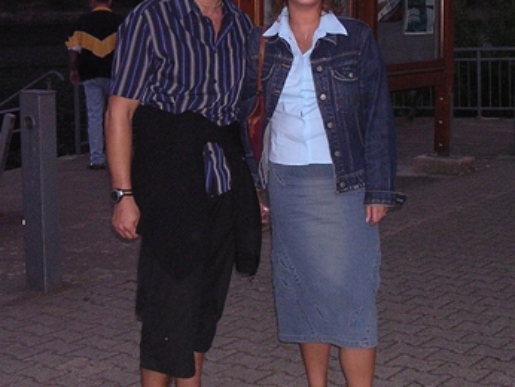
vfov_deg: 20.7
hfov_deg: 27.4
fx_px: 1057
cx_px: 222
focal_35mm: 71
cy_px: 149
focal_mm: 6.2
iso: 400
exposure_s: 1/60.1
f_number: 2.9
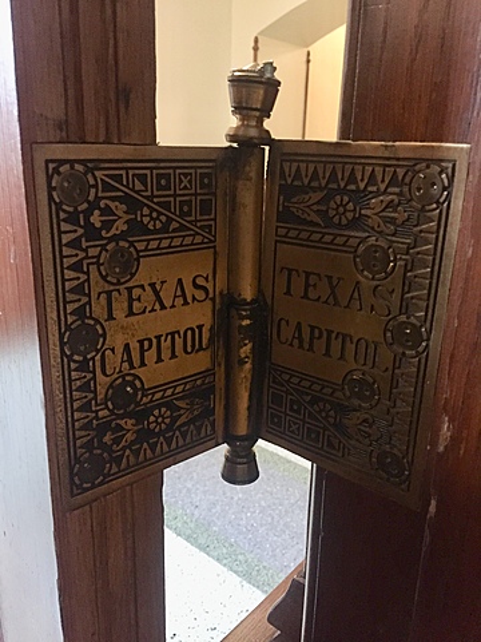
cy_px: 321
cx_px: 240
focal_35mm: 29
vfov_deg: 61.7
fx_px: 537
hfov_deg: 48.2
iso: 320
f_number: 2.2
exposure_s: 1/15
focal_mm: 4.15
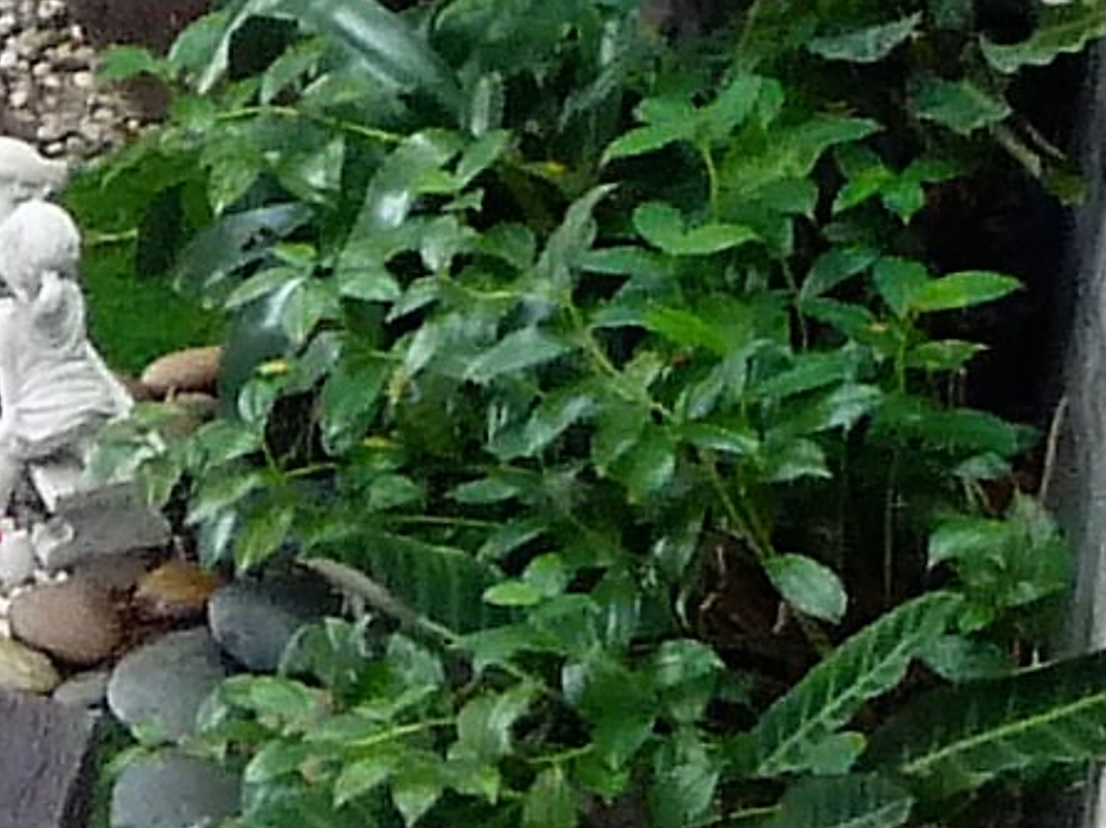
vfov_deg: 6.8
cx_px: -1361
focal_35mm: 217
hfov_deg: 8.5
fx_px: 6930
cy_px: 664
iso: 320
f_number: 3.3
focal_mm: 4.7
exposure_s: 1/30
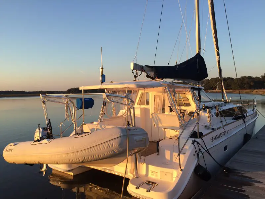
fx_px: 222
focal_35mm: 29
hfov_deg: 61.7
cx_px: 132
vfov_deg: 48.2
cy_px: 100
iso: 32
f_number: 2.2
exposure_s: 1/618
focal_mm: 4.15
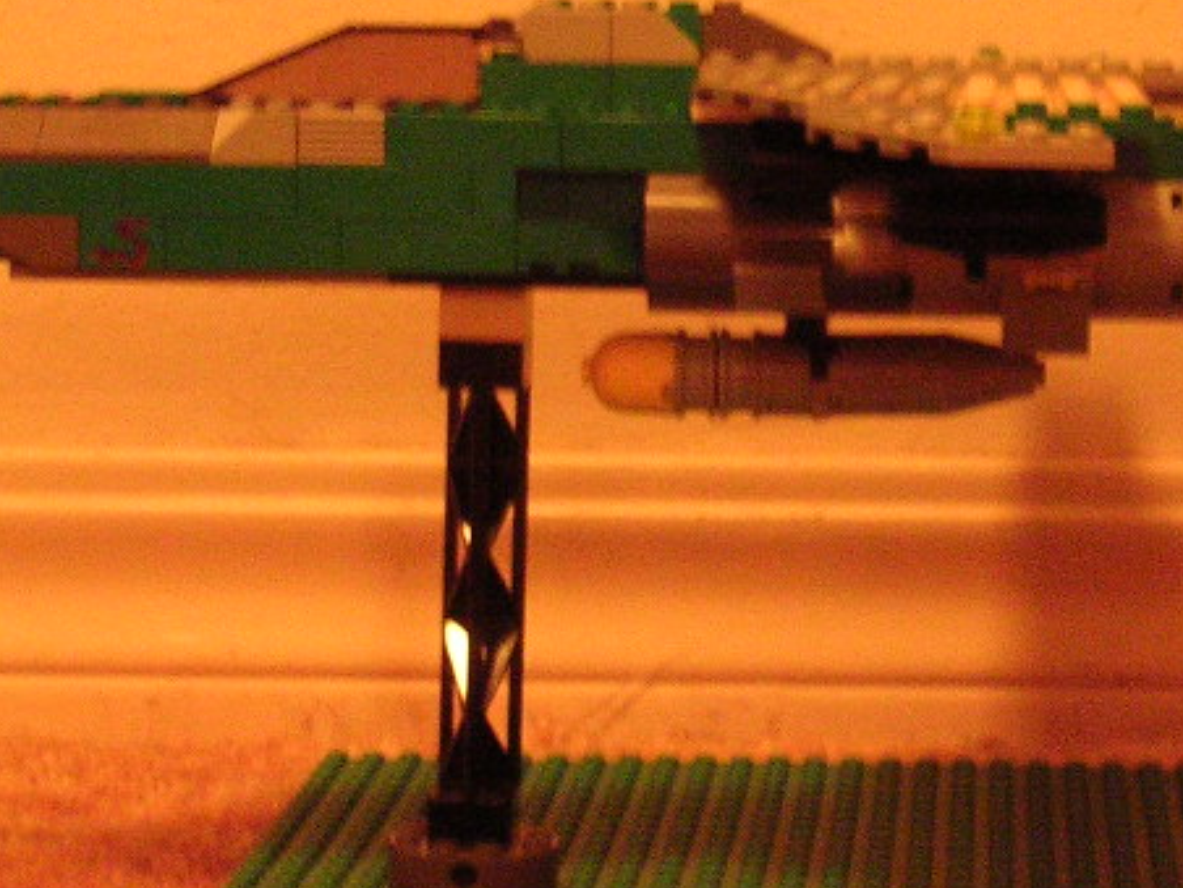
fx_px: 4340
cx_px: 874
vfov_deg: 11.6
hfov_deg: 15.5
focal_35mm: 127
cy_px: 107
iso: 200
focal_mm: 8.5
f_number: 3.3
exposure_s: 1/5
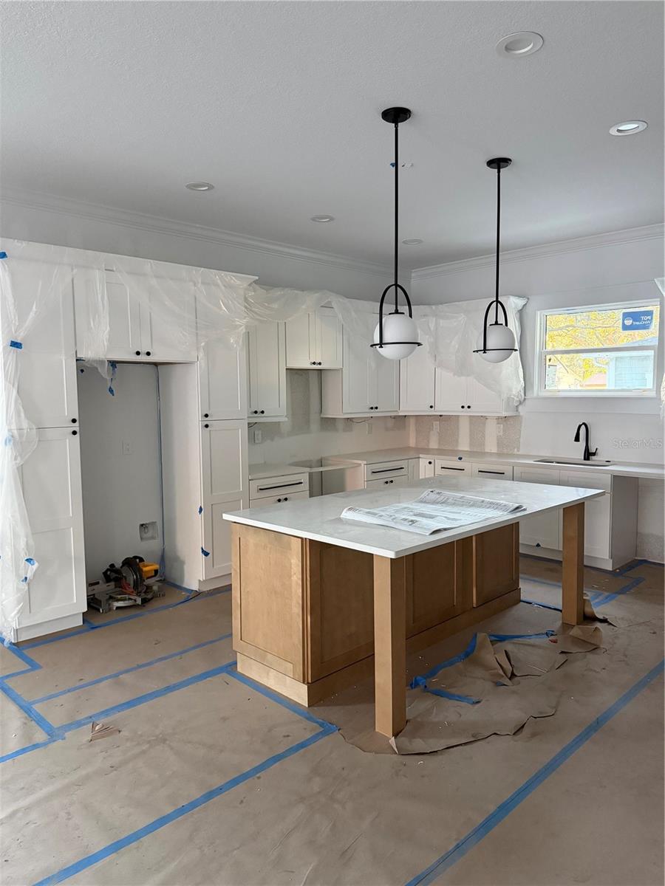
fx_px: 615
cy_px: 443
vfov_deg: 71.6
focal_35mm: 24
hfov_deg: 56.8
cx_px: 332
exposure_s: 1/60
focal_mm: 6.76
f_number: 1.78
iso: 800
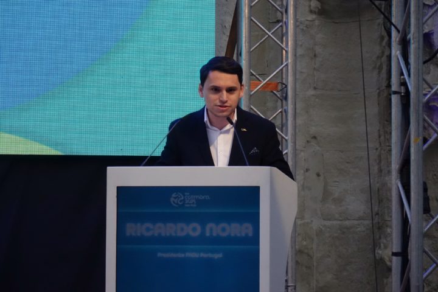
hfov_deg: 10.3
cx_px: 219
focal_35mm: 200
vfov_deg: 6.9
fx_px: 2433
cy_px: 146
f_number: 5
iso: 2000
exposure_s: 1/800
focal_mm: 73.3
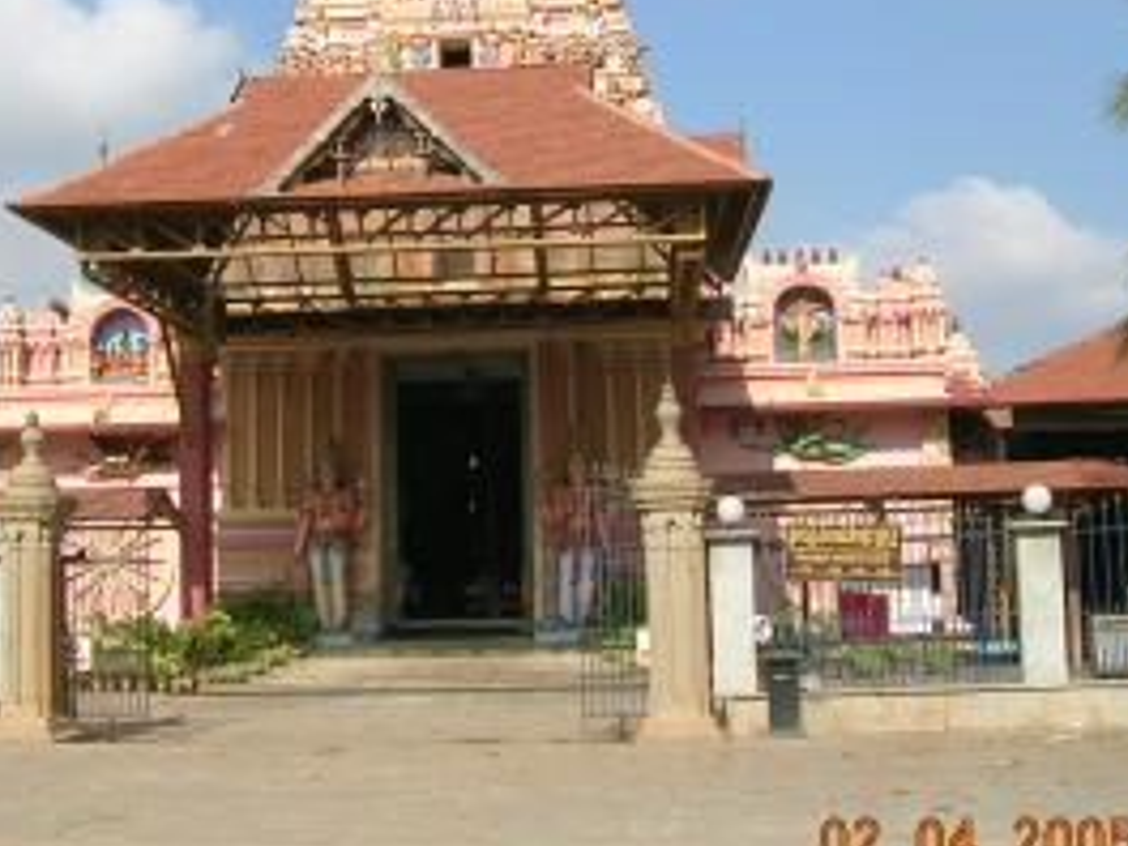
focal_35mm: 53
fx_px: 1727
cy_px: 333
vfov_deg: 27.5
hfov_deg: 35.9
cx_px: 397
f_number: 4.8
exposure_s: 1/427
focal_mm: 5.4
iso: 50
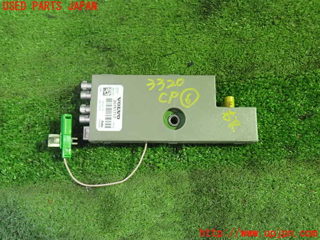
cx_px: 160
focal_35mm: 30
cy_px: 120
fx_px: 277
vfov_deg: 46.8
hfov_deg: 60.0
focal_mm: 5.4
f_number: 2.3
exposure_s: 1/30
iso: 640
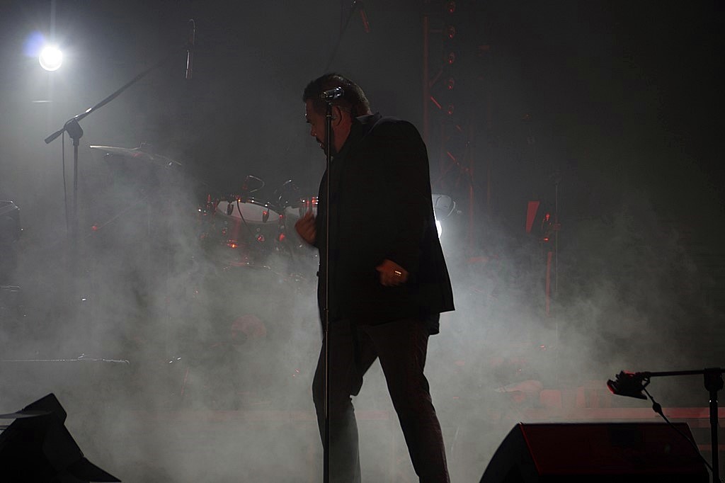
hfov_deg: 6.9
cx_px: 362
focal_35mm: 300
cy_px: 242
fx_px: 6039
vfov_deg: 4.6
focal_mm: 200
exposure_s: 1/40
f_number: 5
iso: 200
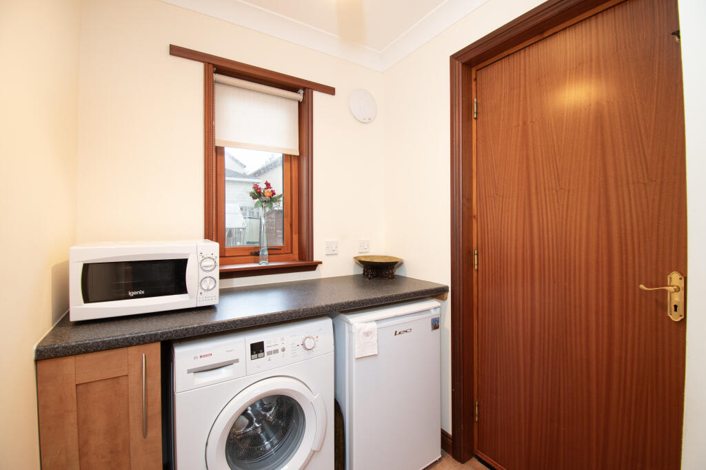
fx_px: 294
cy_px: 235
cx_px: 353
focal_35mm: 15
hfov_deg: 100.4
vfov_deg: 77.3
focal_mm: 10
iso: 320
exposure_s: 1/15
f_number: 8
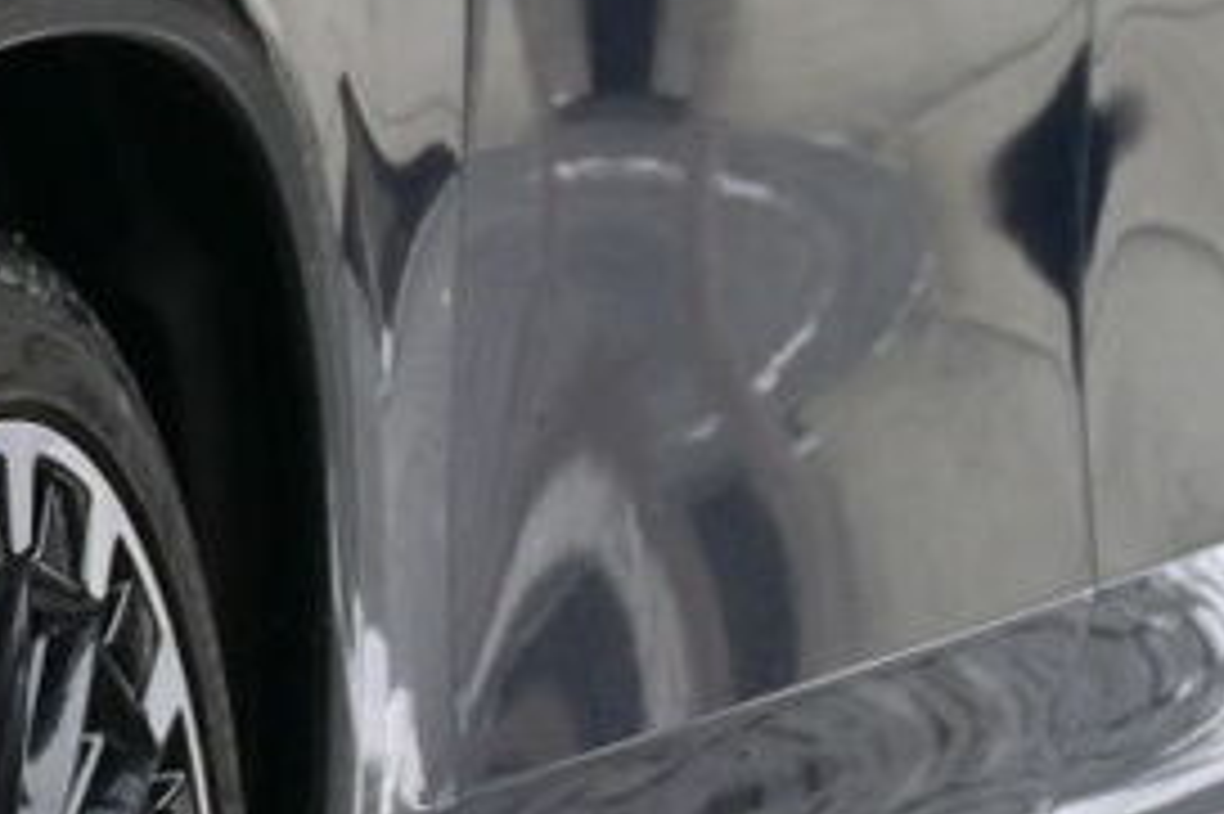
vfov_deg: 3.3
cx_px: -1791
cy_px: 756
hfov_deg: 4.8
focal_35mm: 414
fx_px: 14051
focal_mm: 39
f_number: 5.6
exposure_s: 1/80
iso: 100
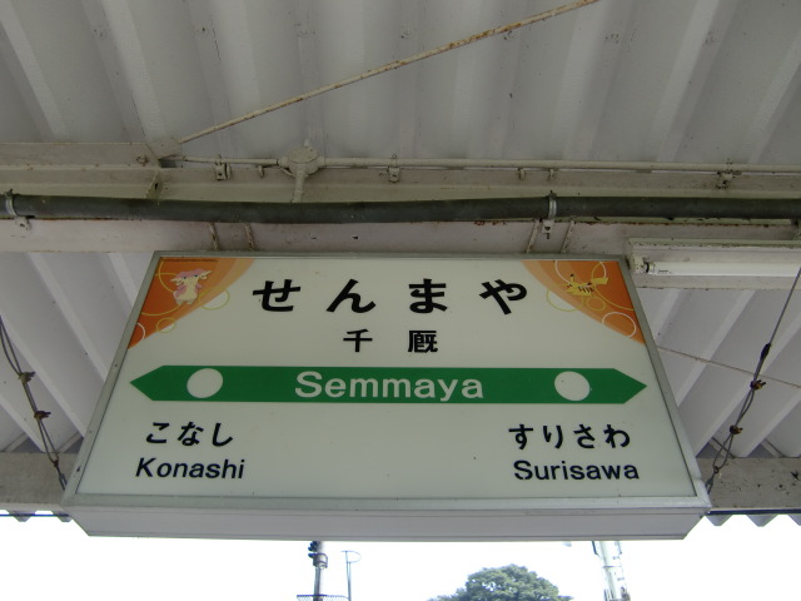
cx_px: 400
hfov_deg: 63.4
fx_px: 648
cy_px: 300
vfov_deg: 49.7
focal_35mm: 28
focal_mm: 4.9
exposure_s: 1/200
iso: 64
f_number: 2.6
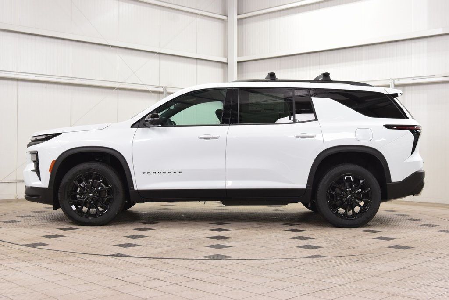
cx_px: 224
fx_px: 599
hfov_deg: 41.1
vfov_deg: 28.1
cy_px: 150
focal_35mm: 48
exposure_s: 1/60
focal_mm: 32
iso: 1600
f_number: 8
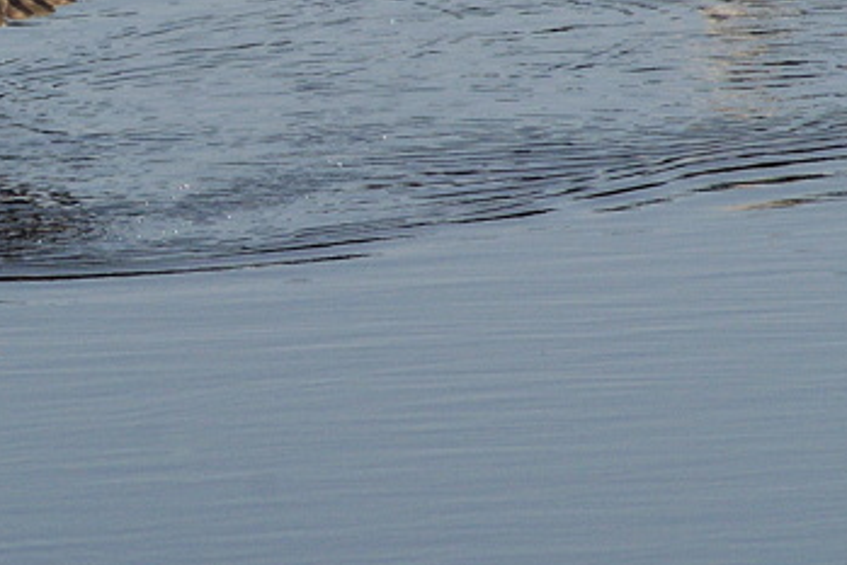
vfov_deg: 1.0
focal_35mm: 1322
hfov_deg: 1.6
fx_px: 31115
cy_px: 55
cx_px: -68
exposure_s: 1/2500
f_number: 13
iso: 400
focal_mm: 300
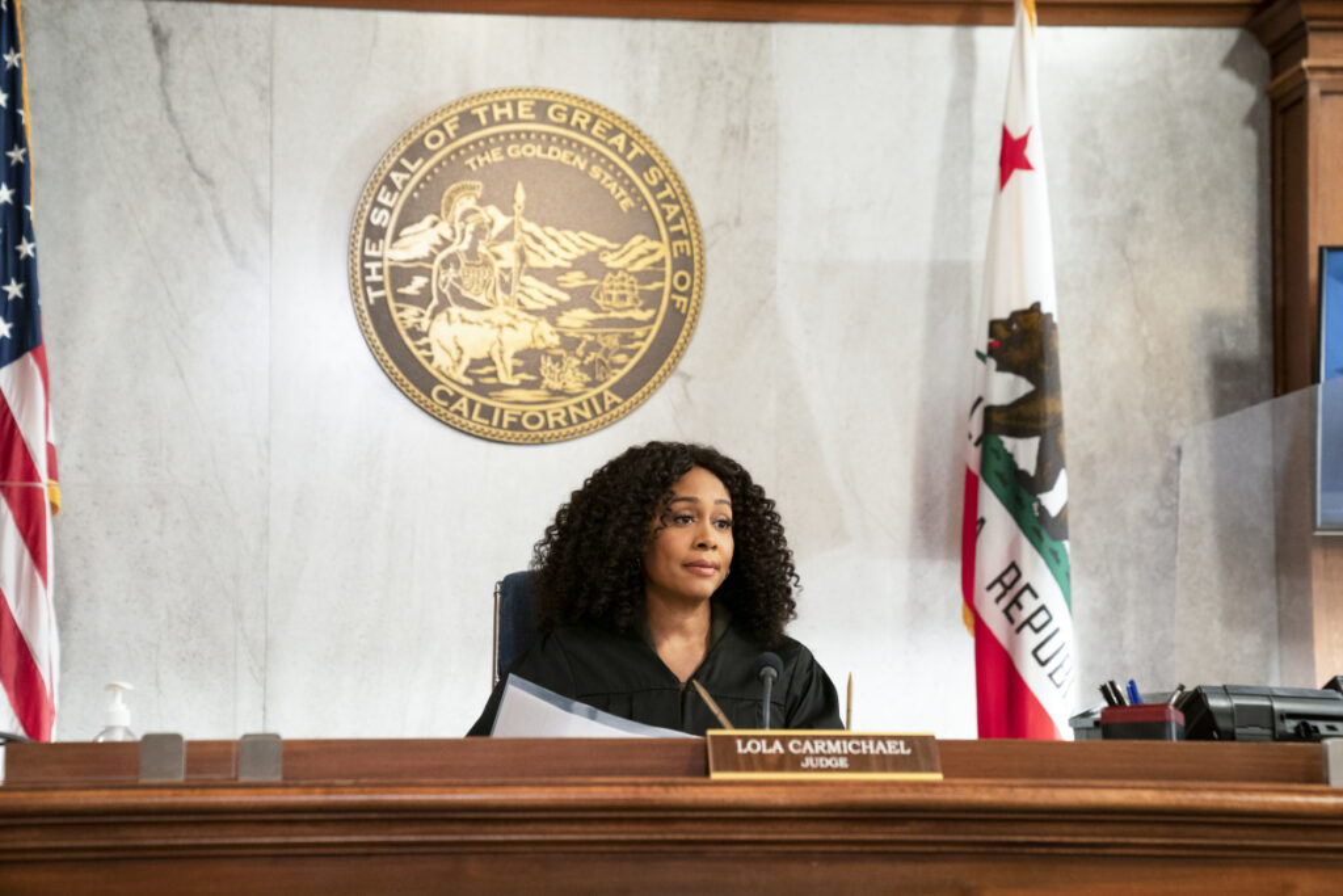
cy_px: 448
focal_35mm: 62
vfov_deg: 21.9
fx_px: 2313
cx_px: 672
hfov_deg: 32.4
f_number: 3.5
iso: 3200
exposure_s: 1/125
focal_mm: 62
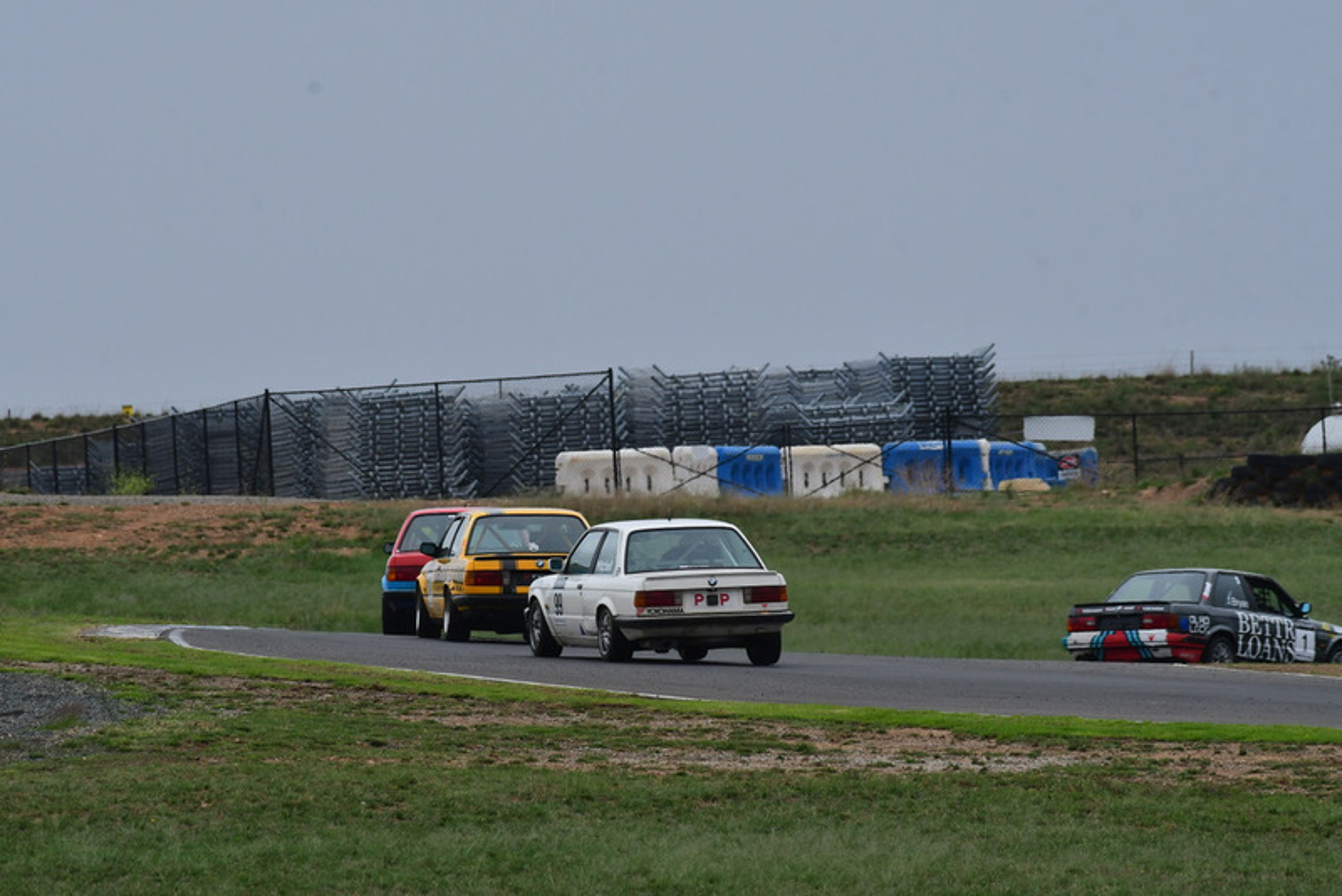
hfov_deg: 2.7
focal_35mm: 750
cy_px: 448
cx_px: 671
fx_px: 27967
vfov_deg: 1.8
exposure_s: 1/640
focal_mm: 500
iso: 640
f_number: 11
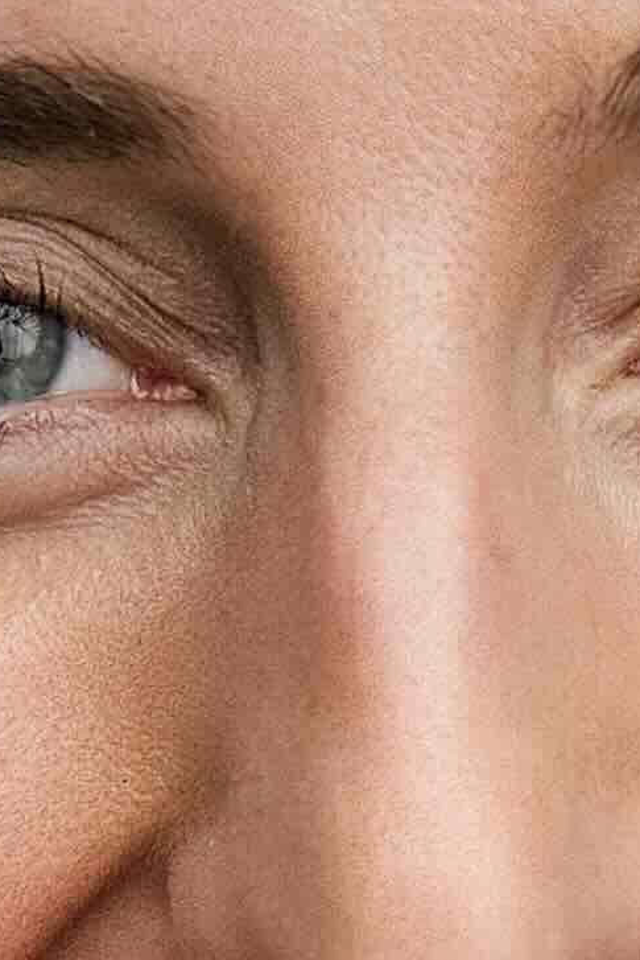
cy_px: 1731
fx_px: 7489
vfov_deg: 7.1
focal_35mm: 281
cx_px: 447
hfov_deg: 4.9
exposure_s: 1/200
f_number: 2.8
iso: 1000
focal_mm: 43
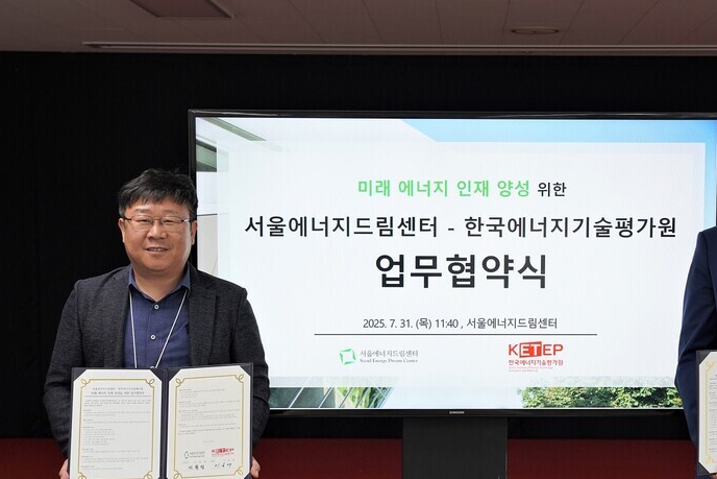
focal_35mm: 60
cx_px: 470
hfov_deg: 33.1
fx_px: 1195
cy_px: 272
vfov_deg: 22.6
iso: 640
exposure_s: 1/160
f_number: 4
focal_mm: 43
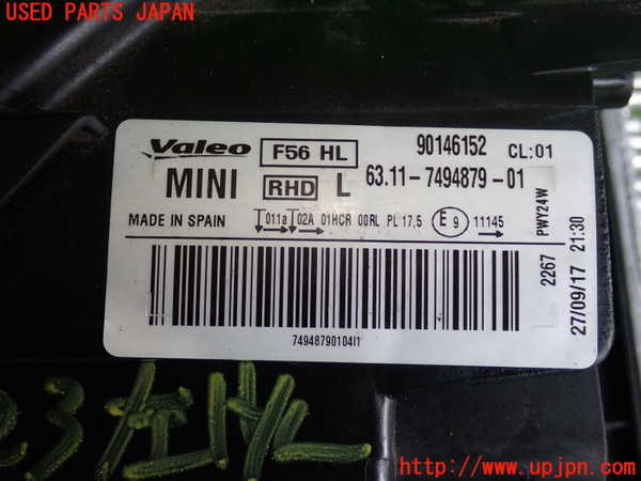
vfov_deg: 29.1
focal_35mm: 50
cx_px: 320
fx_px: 926
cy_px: 240
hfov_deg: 38.2
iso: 200
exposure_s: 1/100
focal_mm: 9.01
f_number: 3.2
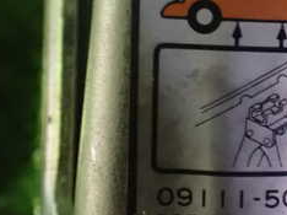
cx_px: 218
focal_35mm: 77
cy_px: 50
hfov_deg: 25.0
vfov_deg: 19.0
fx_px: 638
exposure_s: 1/20
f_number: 2.3
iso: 1600
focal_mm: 5.4
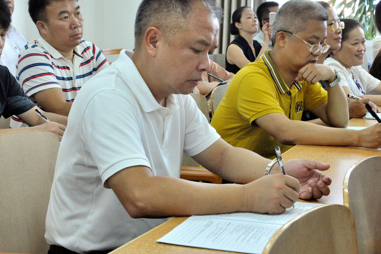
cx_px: 201
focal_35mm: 73
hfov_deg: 27.7
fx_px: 773
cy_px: 122
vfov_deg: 18.7
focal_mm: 40
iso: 3200
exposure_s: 1/100
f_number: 11
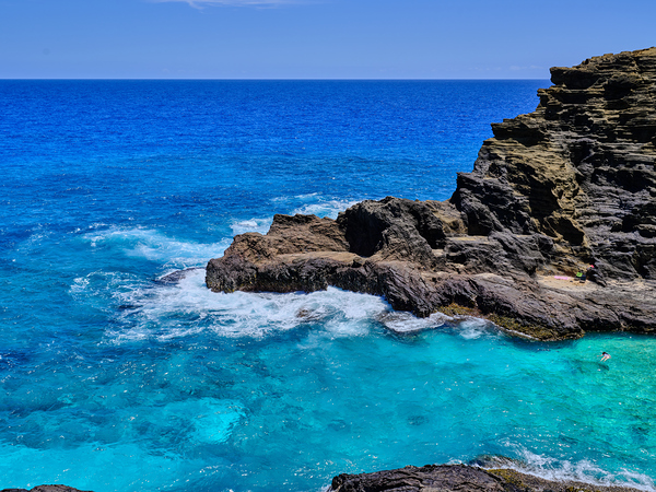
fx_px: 682
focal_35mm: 36
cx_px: 328
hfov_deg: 51.4
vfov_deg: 39.7
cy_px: 246
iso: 250
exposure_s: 1/160
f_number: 16
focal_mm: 45
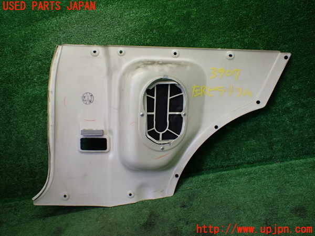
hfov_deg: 60.0
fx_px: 273
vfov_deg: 46.8
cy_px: 118
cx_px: 158
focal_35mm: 30
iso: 250
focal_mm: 5.4
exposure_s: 1/125
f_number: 2.3
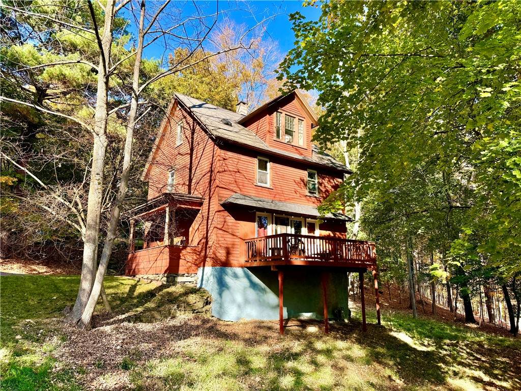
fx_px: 361
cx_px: 260
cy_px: 196
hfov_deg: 71.6
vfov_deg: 56.8
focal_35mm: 24
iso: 80
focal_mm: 6.76
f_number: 1.78
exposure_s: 1/773
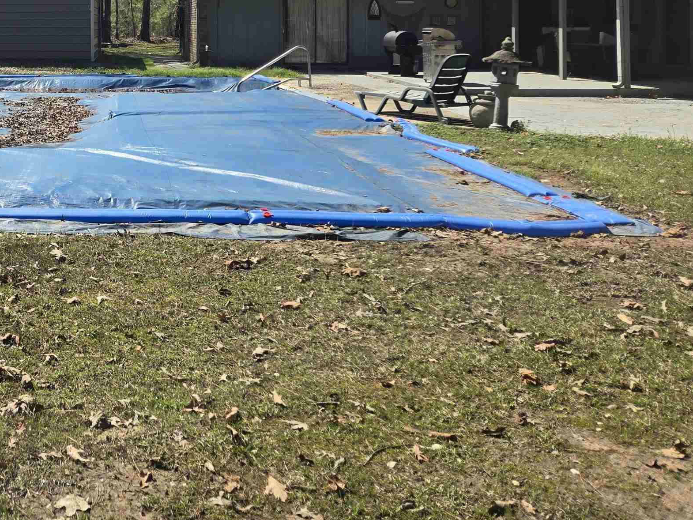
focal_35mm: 45
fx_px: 901
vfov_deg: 30.5
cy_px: 35
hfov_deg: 38.5
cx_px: 41
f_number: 1.8
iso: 25
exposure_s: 1/1789
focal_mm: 5.4
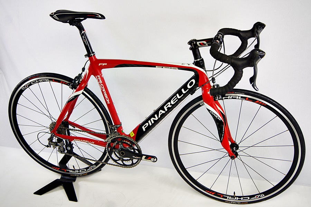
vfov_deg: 31.9
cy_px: 104
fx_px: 363
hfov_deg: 46.4
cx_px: 156
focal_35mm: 42
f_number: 4.5
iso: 160
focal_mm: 28
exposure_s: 1/50
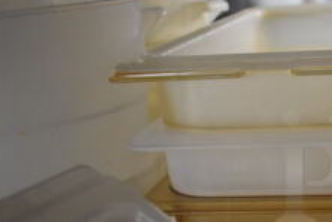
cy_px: 179
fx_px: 683
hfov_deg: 25.0
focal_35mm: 74
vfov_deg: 18.3
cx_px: 384
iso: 1800
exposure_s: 1/125
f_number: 3.5
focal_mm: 18
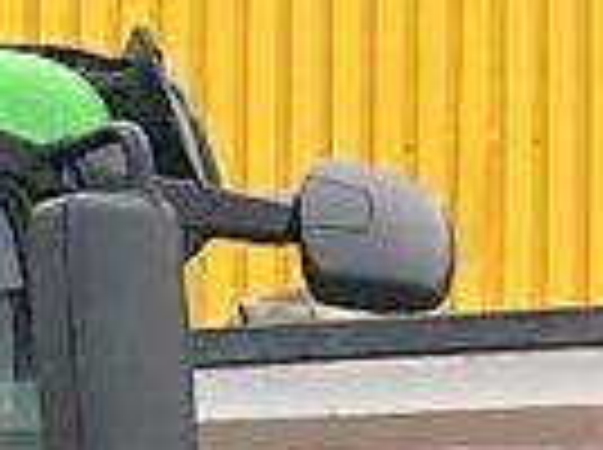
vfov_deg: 6.6
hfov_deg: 7.2
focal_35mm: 214
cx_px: -1692
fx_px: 3721
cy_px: 1040
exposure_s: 1/475
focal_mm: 3.99
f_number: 1.8
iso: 20
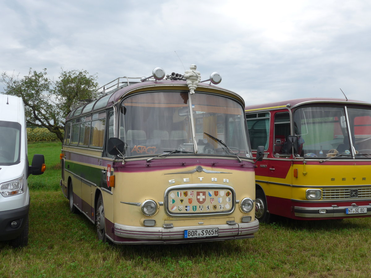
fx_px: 493
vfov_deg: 31.5
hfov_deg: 41.2
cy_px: 139
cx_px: 186
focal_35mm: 46
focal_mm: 9.5
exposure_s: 1/500
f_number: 3
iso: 80
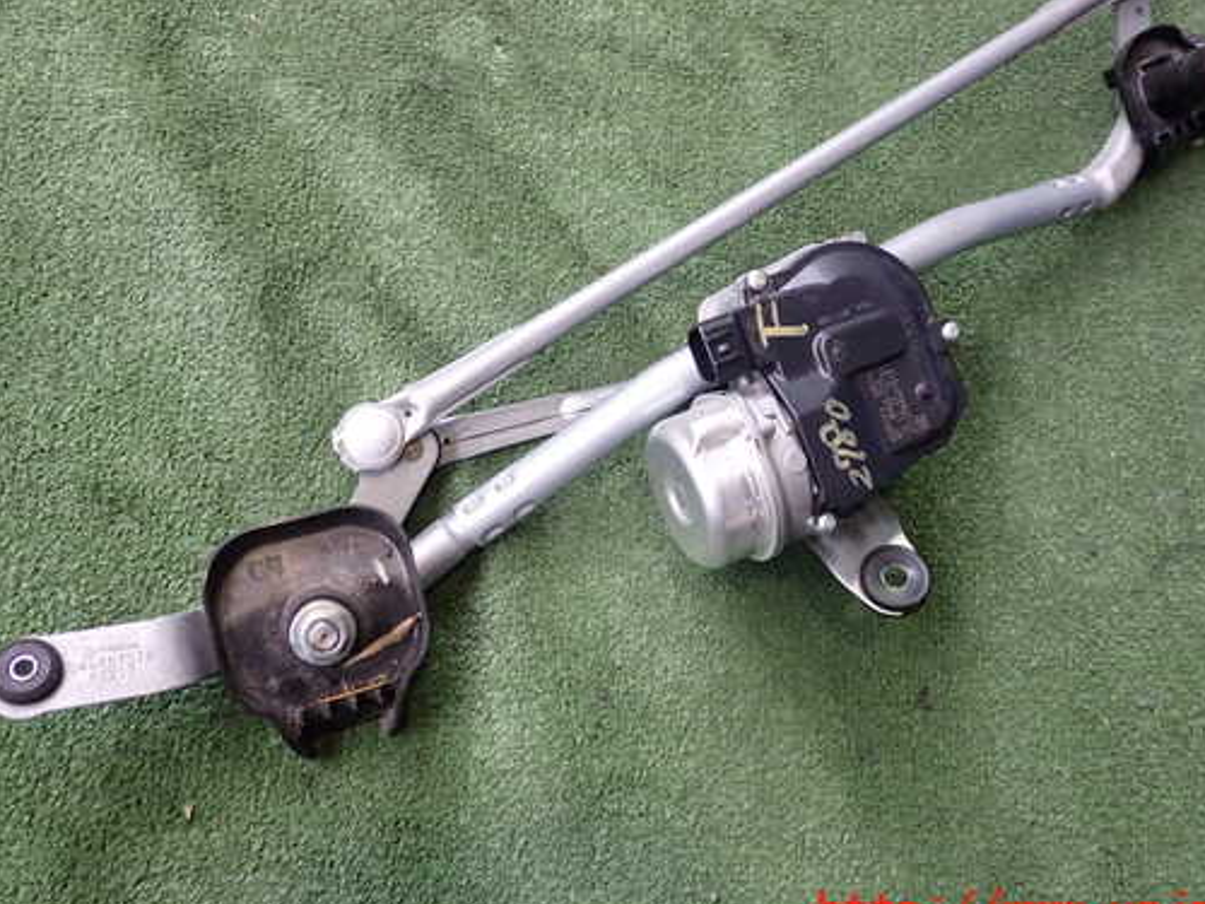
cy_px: 403
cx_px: 639
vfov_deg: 39.6
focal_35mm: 36
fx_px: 1253
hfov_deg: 51.3
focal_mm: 5.4
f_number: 2.3
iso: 200
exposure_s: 1/60
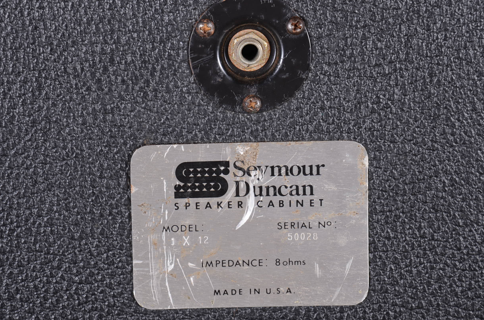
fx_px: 2140
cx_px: 244
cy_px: 159
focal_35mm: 160
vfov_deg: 8.6
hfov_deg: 12.9
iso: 160
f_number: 10
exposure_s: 1/125
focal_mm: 105
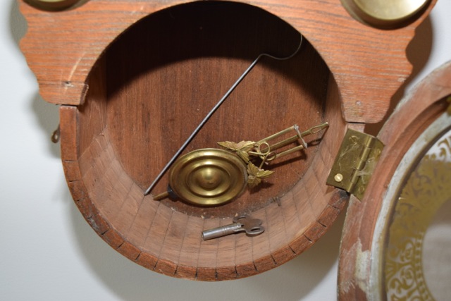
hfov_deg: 43.6
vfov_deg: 29.9
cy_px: 150
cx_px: 226
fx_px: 564
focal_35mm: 45
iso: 800
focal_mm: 30
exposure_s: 1/125
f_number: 5.6
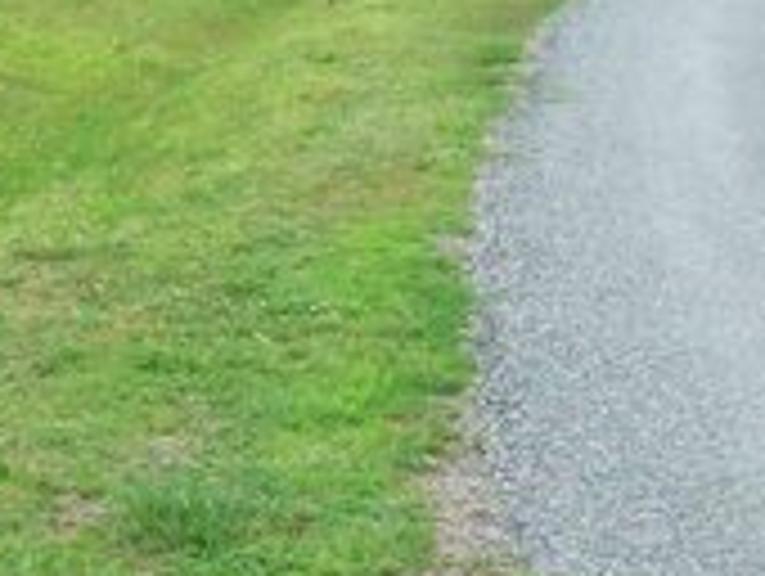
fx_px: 2788
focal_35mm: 126
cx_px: -232
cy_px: 758
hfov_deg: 14.9
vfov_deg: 11.5
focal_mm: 5.7
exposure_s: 1/320
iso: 80
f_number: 2.8
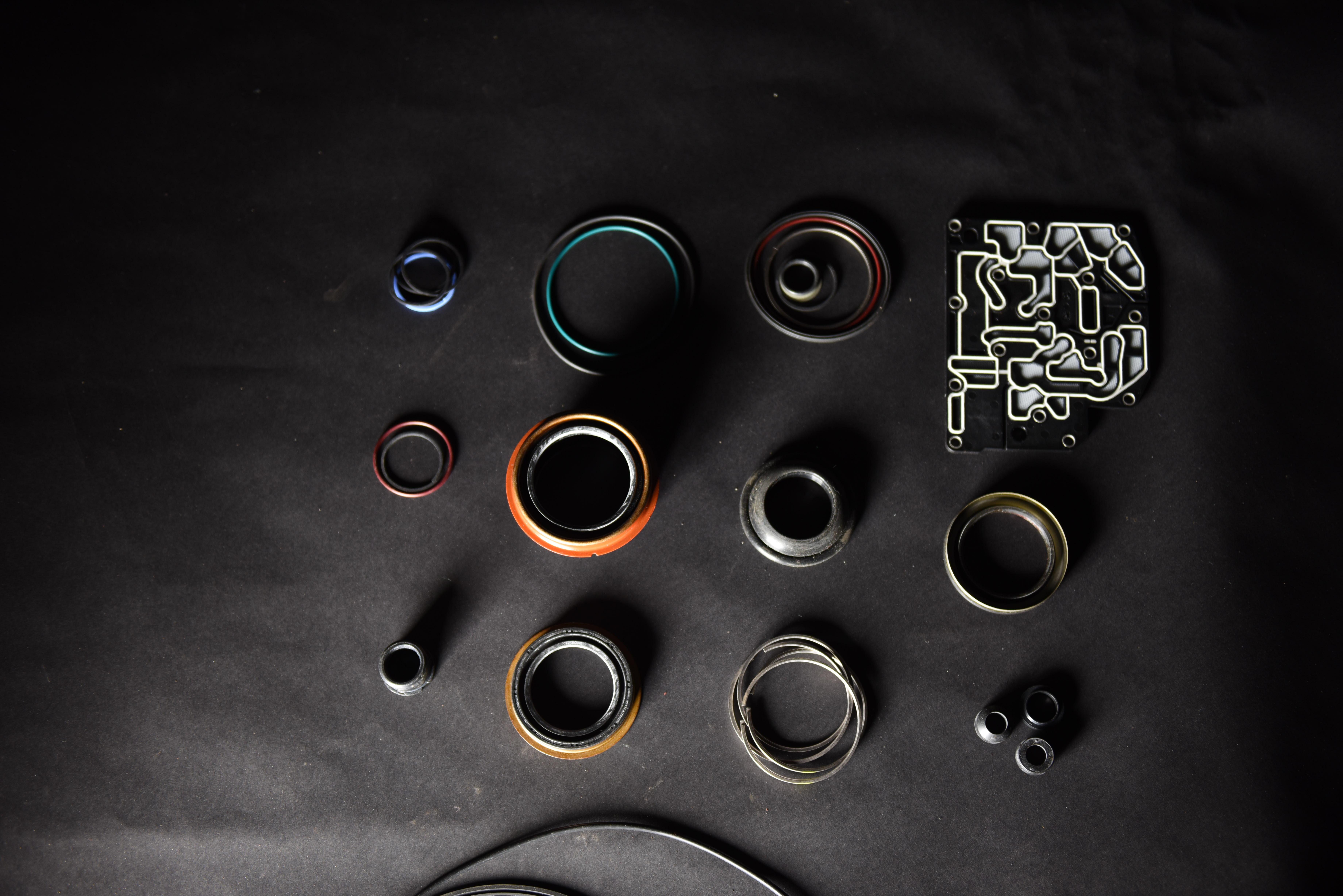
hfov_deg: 43.6
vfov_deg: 29.9
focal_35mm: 45
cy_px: 448
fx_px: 1679
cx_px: 672
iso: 400
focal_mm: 45
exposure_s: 1/30
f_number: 2.8
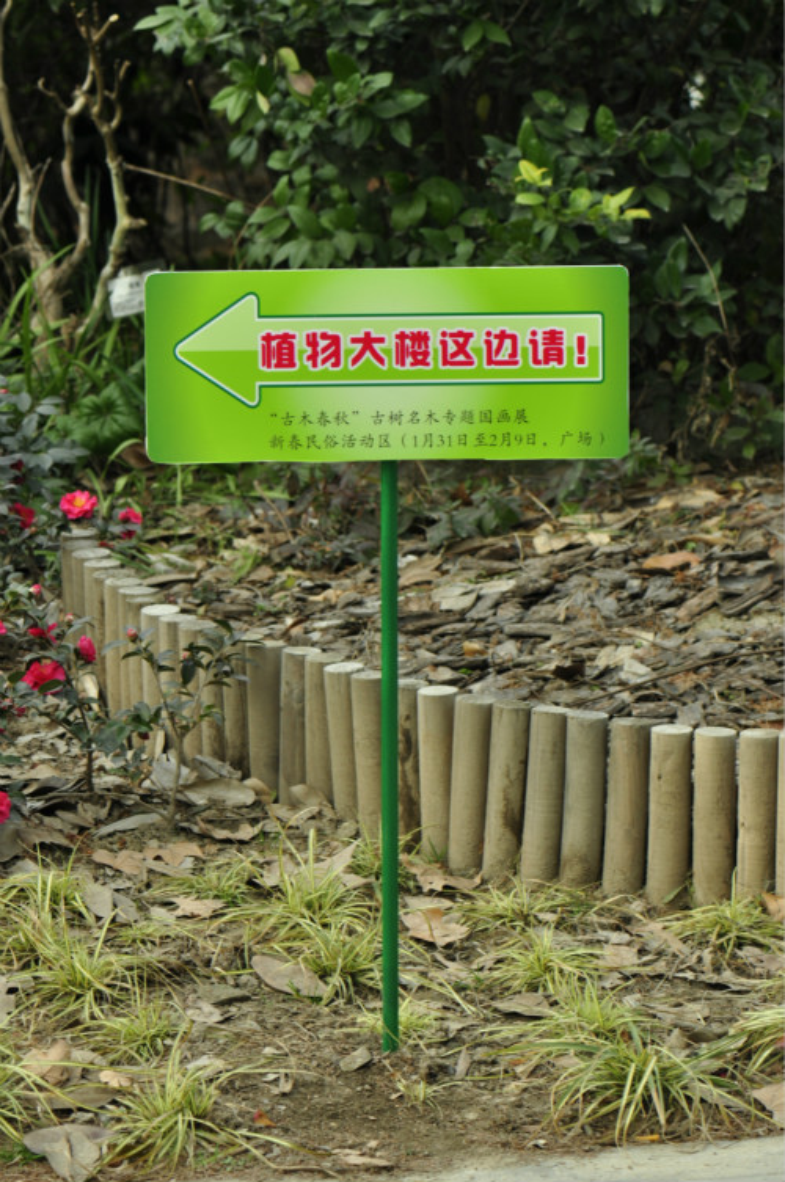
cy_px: 591
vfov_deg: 13.1
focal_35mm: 158
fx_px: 5165
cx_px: 392
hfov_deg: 8.7
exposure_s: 1/60
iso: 200
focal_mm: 105
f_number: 5.6
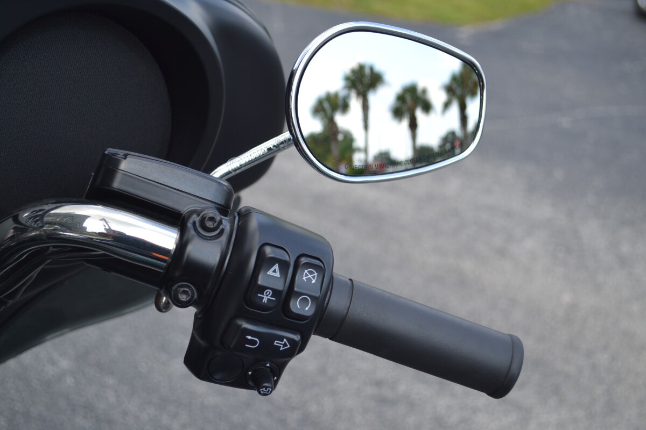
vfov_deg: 22.6
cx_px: 323
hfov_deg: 33.4
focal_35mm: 60
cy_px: 215
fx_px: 1077
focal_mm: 40
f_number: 5.3
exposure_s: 1/200
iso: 100
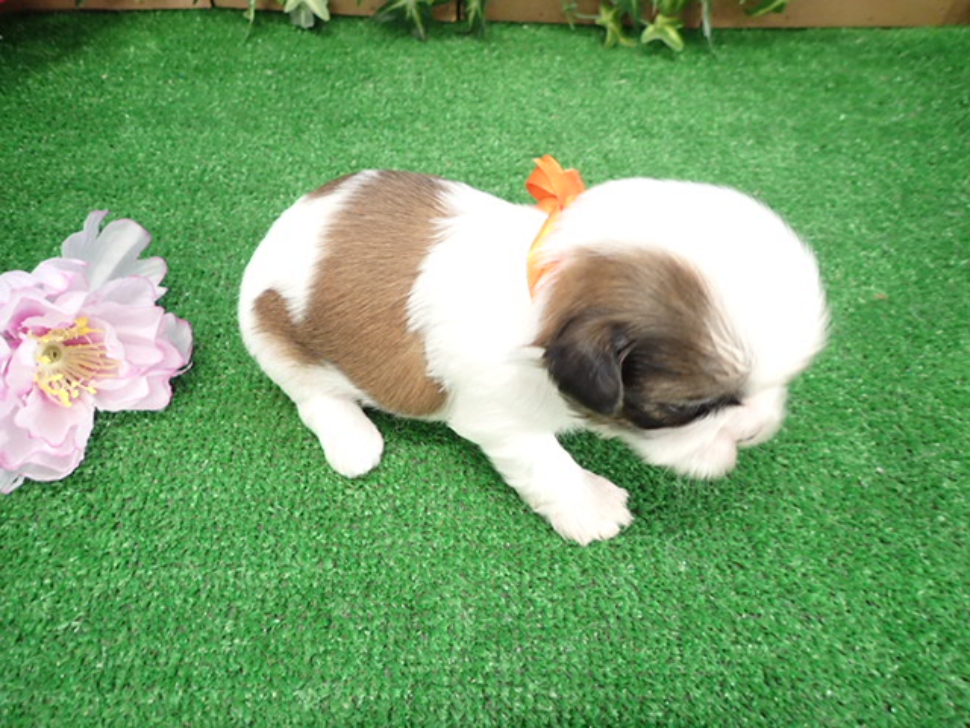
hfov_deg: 69.4
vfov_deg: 54.9
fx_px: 701
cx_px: 485
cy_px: 364
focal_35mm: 25
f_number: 2
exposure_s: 1/50
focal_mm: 4.5
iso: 400
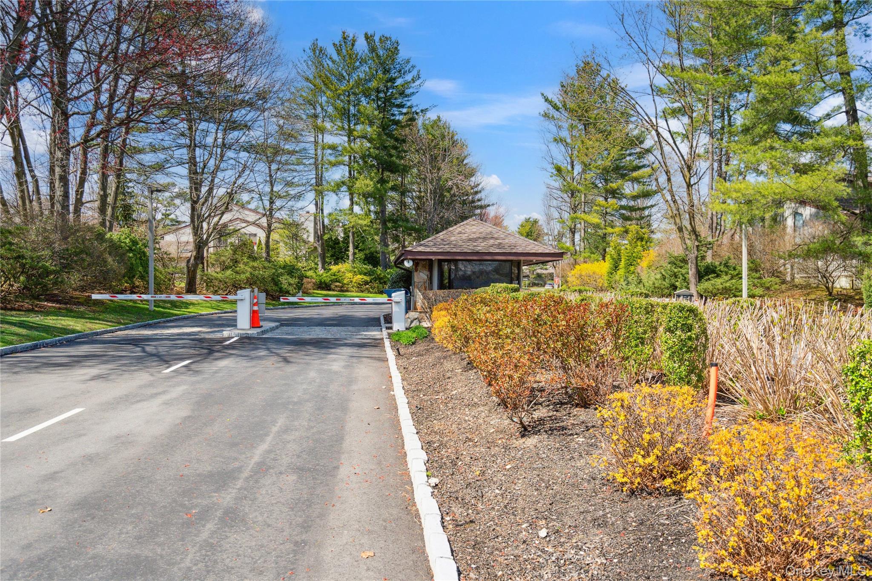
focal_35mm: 26
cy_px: 290
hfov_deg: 69.4
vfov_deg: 49.5
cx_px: 436
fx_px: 630
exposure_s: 1/3200
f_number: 5.6
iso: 1600
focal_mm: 26
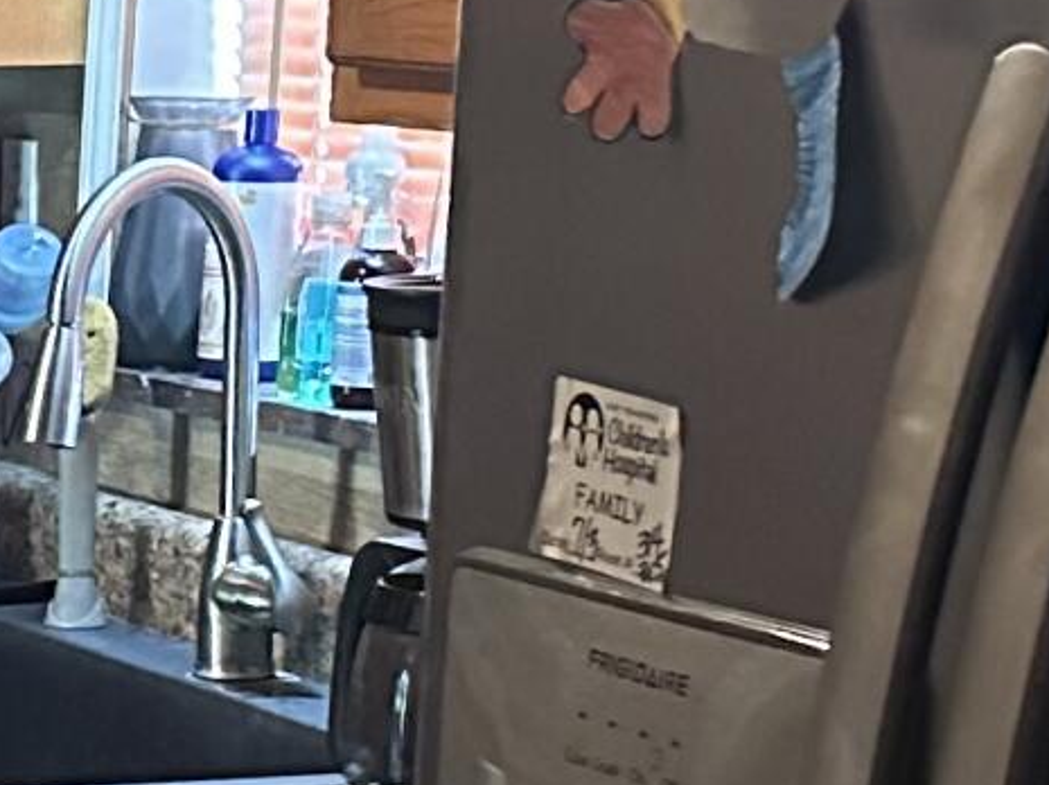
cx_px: -1033
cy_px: 880
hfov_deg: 11.5
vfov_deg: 9.5
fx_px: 4693
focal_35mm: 155
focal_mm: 6.86
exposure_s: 1/40
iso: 1000
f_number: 1.78
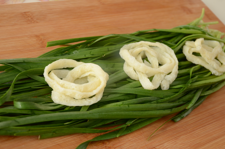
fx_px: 405
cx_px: 114
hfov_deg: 31.0
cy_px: 94
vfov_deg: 20.8
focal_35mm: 65
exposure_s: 1/80
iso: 250
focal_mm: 32
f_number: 4.2
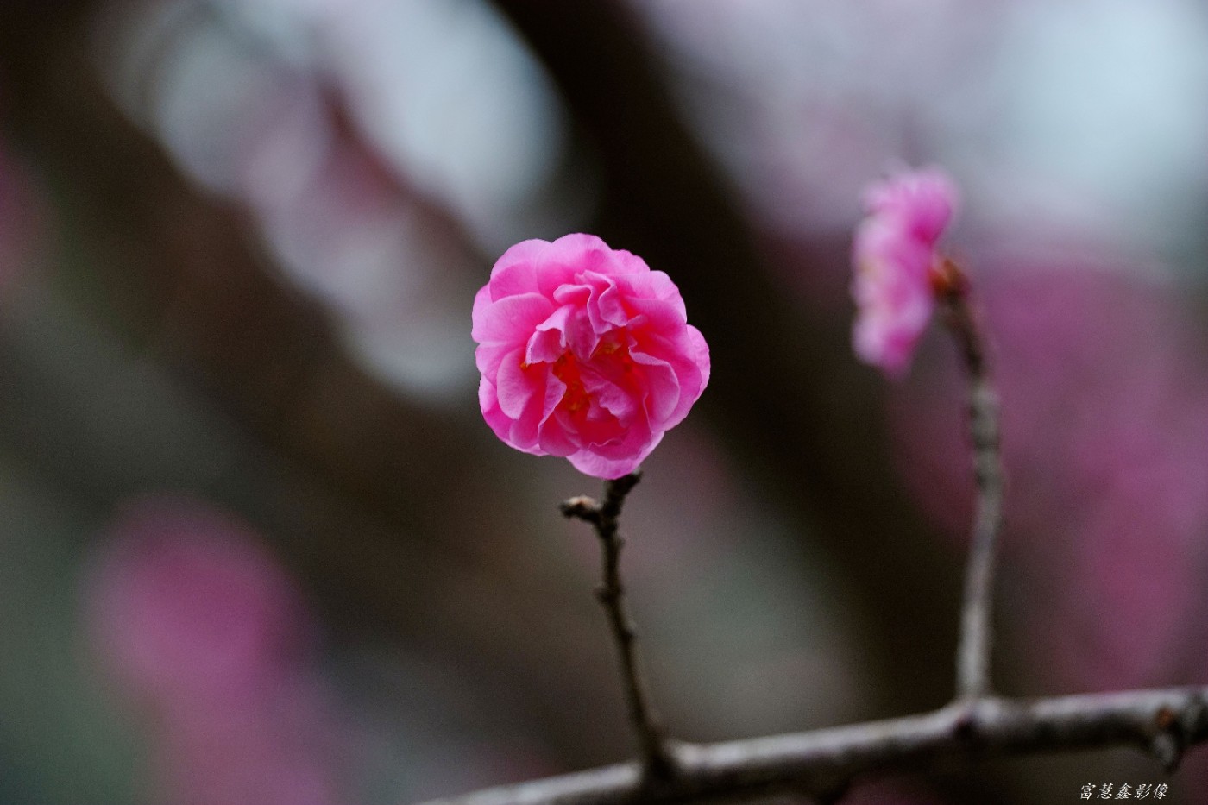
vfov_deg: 6.9
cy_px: 402
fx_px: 6710
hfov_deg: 10.3
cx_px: 604
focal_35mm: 200
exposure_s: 1/30
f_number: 5.6
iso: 100
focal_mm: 200
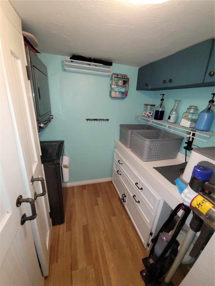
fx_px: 108
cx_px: 108
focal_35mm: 13
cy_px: 143
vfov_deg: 106.2
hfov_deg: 89.9
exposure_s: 1/60
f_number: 2.2
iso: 400
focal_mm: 2.2
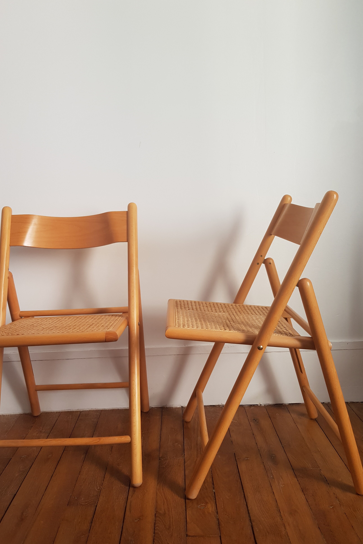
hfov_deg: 46.3
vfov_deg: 65.5
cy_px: 281
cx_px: 163
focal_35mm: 28
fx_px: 423
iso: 64
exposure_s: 1/100
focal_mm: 4.2
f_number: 1.7
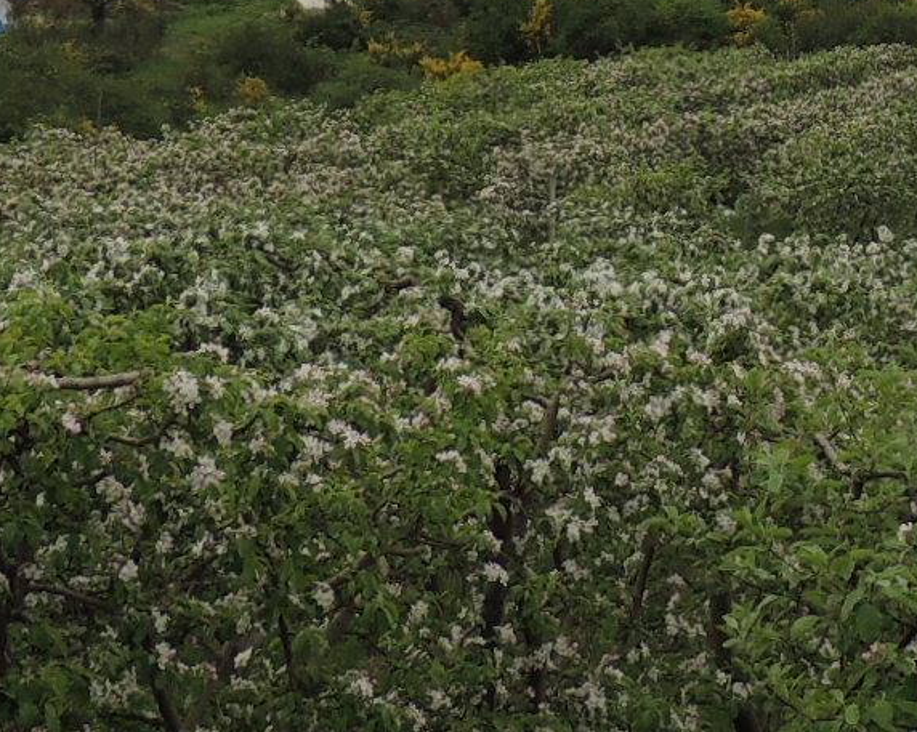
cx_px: 856
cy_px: -479
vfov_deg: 11.4
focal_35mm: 128
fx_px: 3472
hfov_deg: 14.9
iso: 100
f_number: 3.2
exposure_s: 1/1000
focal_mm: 5.8
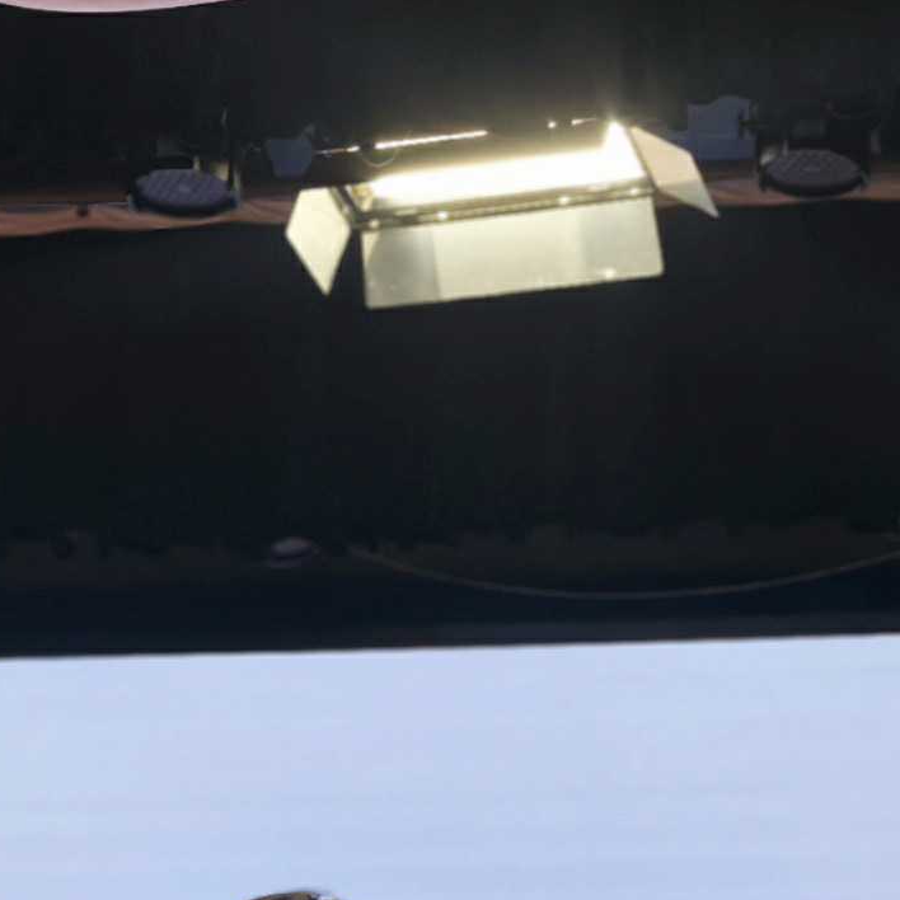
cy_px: 1096
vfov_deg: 12.3
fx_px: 4059
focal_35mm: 138
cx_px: 596
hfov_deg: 12.6
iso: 80
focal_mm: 5.75
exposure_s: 1/100
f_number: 2
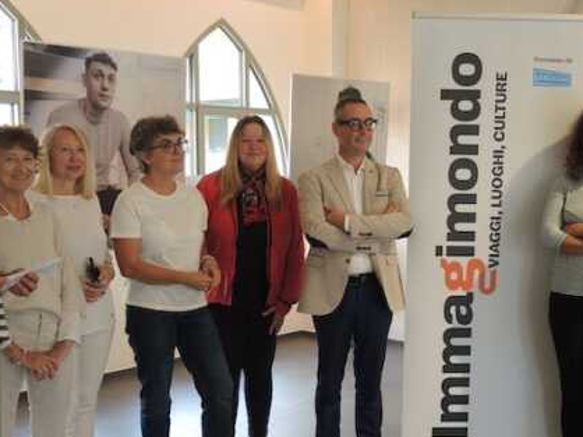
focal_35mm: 50
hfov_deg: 38.1
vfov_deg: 28.9
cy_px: 286
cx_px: 338
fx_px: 842
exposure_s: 1/30
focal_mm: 6.5
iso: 80
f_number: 2
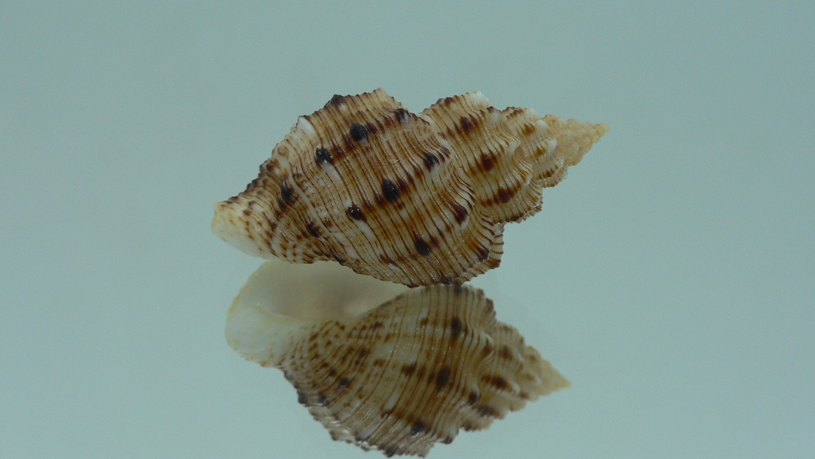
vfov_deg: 29.7
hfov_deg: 50.5
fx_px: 864
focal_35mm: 40
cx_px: 397
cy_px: 240
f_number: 2.8
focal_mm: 4.6
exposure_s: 1/60
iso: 80
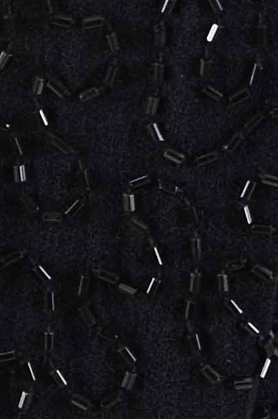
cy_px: -113
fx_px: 14269
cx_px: -284
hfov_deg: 1.1
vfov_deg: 1.7
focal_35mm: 1226
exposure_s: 1/80
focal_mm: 105
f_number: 10
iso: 400
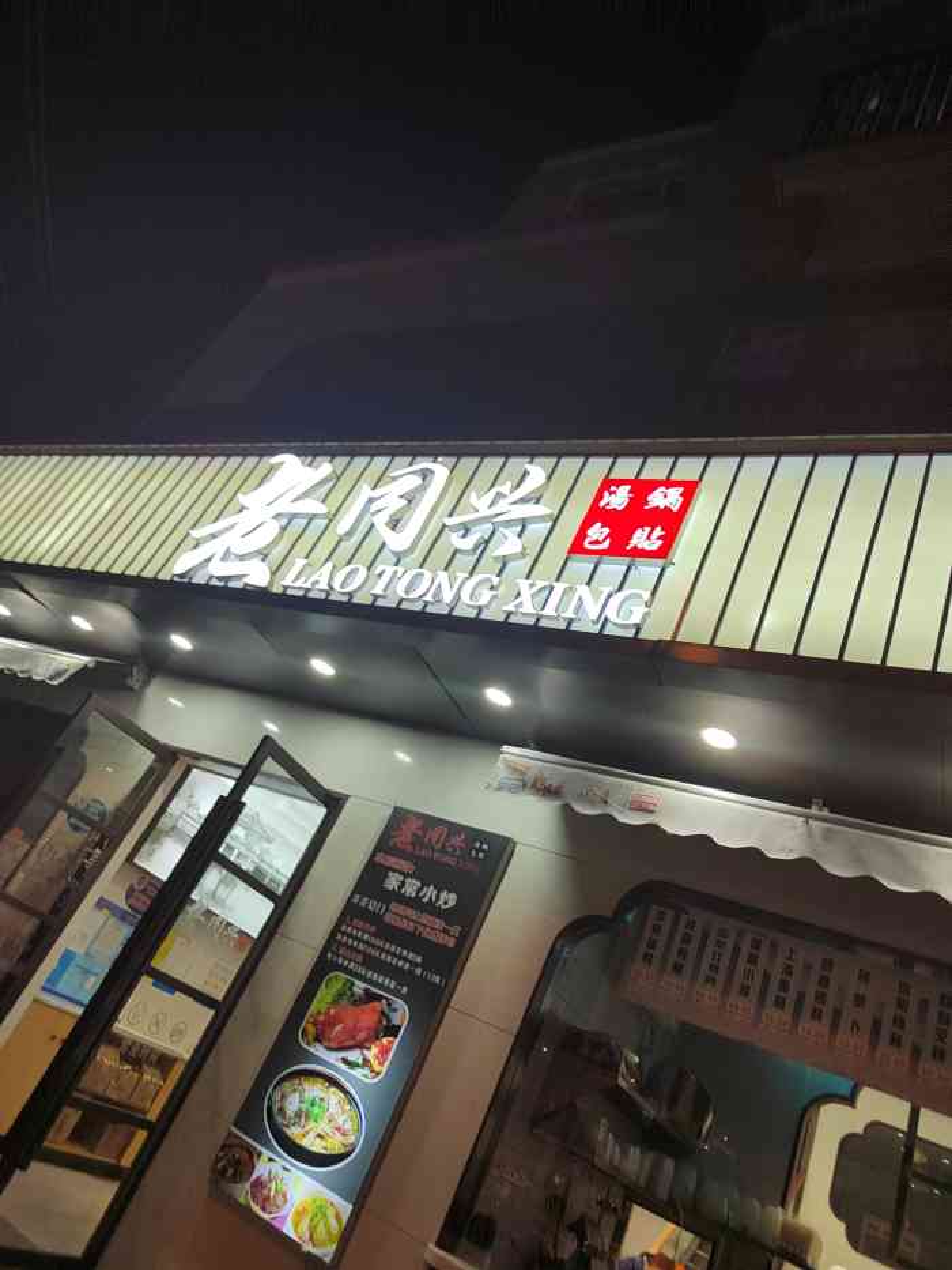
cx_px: 476
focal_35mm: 23
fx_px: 843
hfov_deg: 58.9
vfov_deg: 73.9
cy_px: 635
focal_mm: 5.52
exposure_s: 1/100
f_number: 1.9
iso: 416
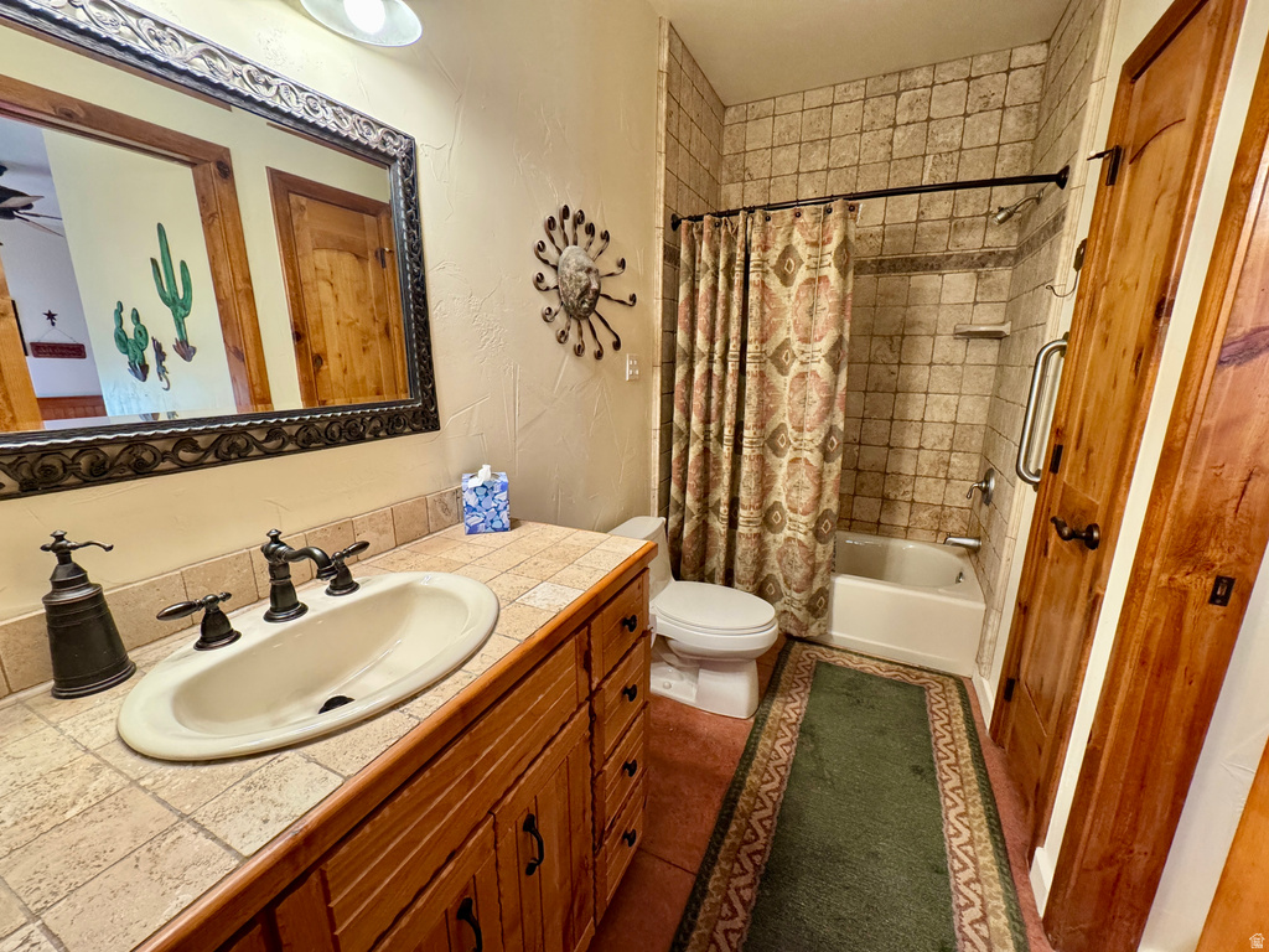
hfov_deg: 102.1
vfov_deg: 85.7
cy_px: 476
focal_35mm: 14
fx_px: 513
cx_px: 634
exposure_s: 1/120
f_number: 2.2
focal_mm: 2.22
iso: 320
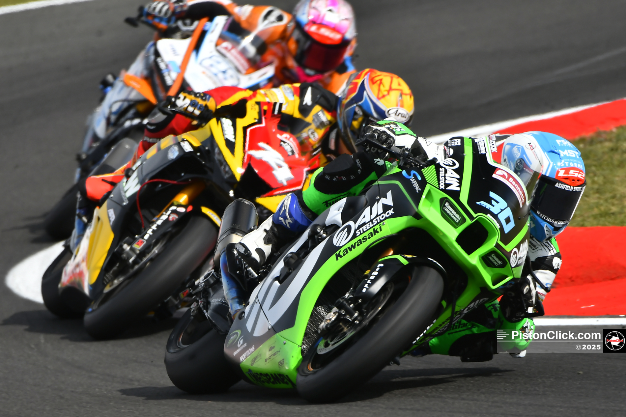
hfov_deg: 2.8
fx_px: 12778
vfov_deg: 1.9
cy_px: 208
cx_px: 313
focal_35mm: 735
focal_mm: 490
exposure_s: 1/640
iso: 200
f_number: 5.6
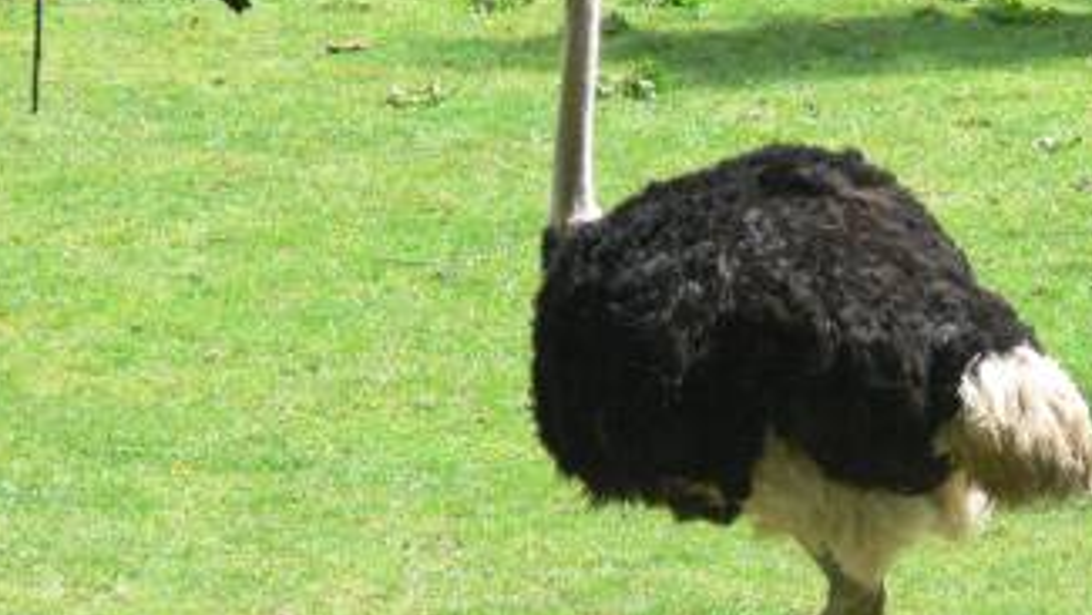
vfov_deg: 1.6
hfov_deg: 2.8
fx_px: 22185
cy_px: 447
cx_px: 816
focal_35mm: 766
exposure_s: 1/500
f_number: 7.1
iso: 400
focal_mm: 88.8
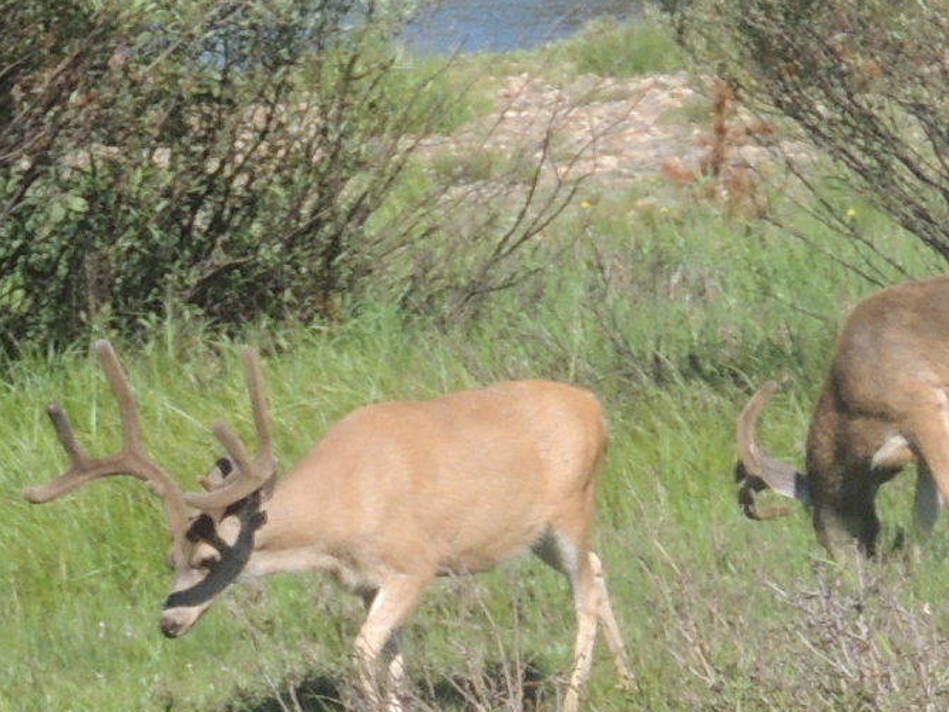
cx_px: 602
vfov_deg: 4.8
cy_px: 400
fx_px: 8415
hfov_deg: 6.5
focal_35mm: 307
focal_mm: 35.6
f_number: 4.6
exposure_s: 1/400
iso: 100
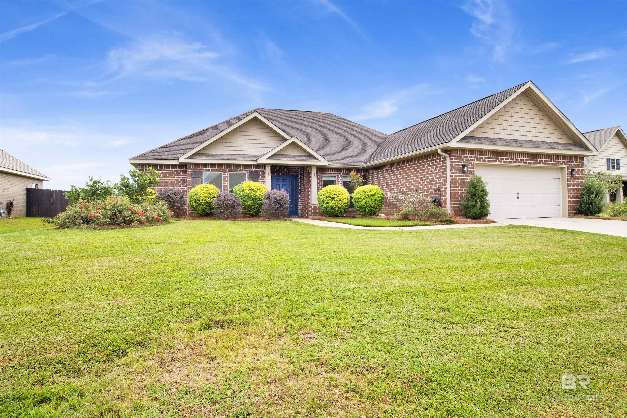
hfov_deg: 81.2
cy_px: 209
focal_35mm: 21
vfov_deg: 59.5
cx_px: 314
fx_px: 366
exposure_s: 1/30
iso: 200
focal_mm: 21
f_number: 11
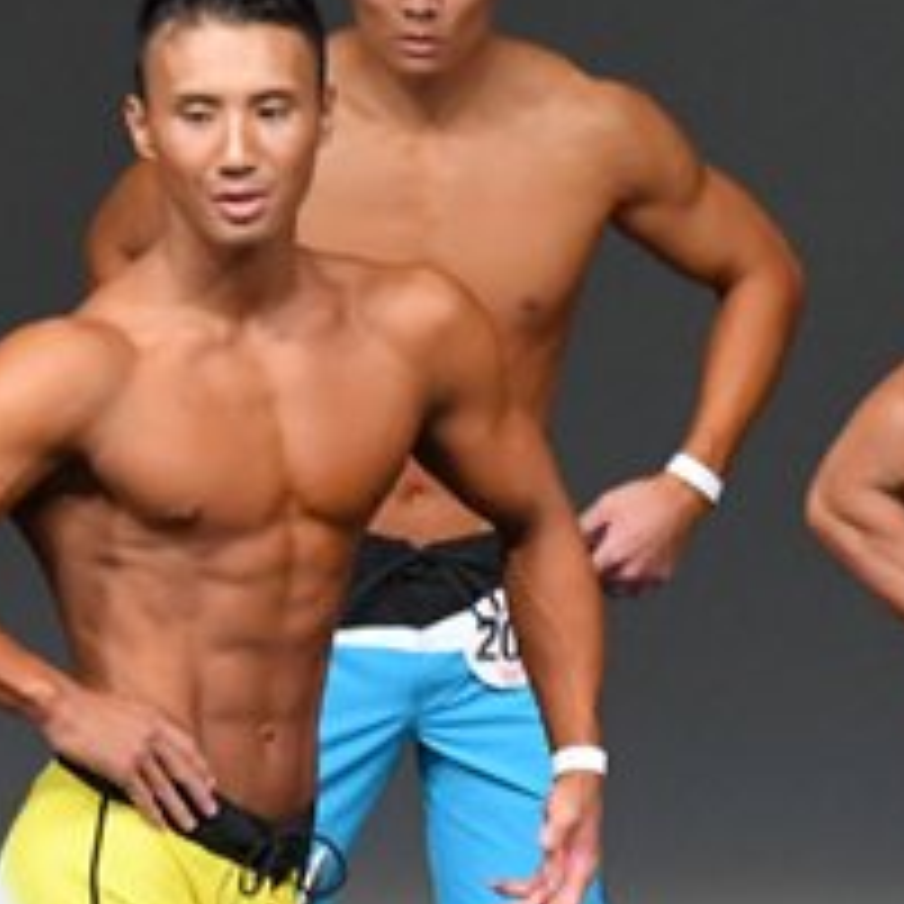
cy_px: 895
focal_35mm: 1034
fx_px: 30550
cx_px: 331
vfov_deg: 1.7
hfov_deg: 1.7
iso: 4000
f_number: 5.6
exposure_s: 1/400
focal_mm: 210
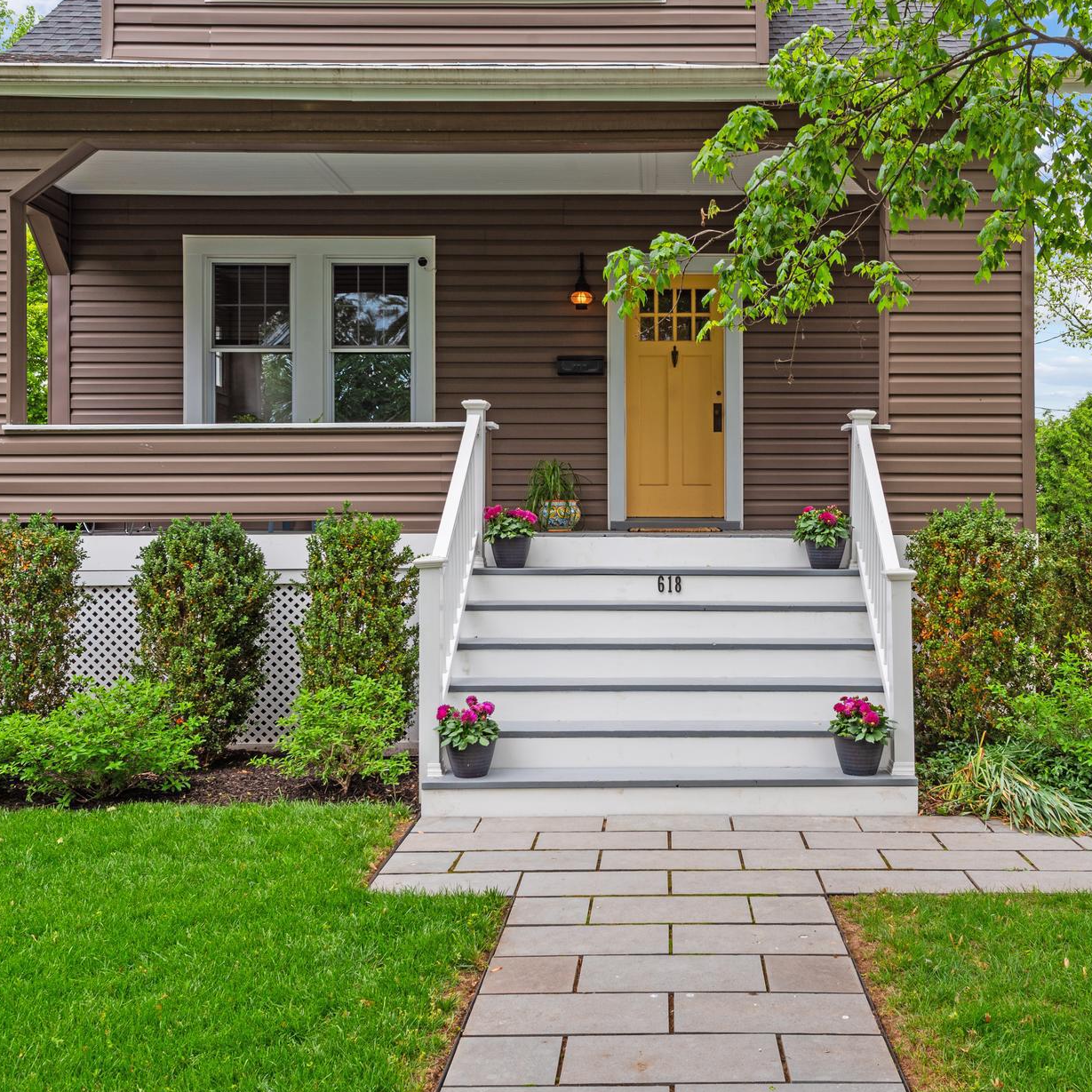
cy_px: 500
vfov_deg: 48.4
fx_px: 1213
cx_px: 659
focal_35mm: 34
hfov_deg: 48.1
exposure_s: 1/60
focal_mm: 24
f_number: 10
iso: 100
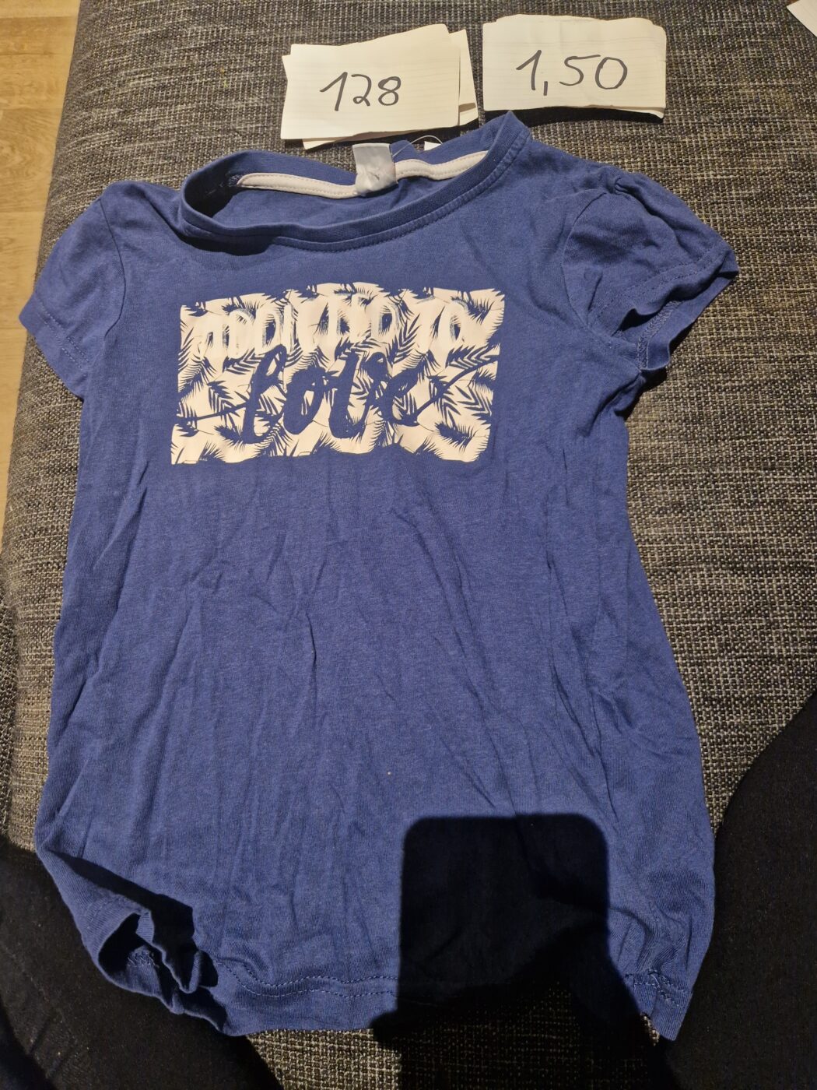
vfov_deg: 73.9
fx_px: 724
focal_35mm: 23
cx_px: 408
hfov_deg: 58.9
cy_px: 545
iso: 800
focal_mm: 5.4
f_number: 1.8
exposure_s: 1/100
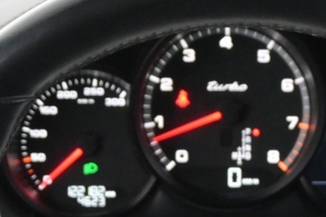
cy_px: 373
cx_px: 249
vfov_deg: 7.9
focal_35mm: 168
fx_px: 1522
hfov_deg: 12.2
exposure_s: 1/40
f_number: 4.5
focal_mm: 26.5
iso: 4000
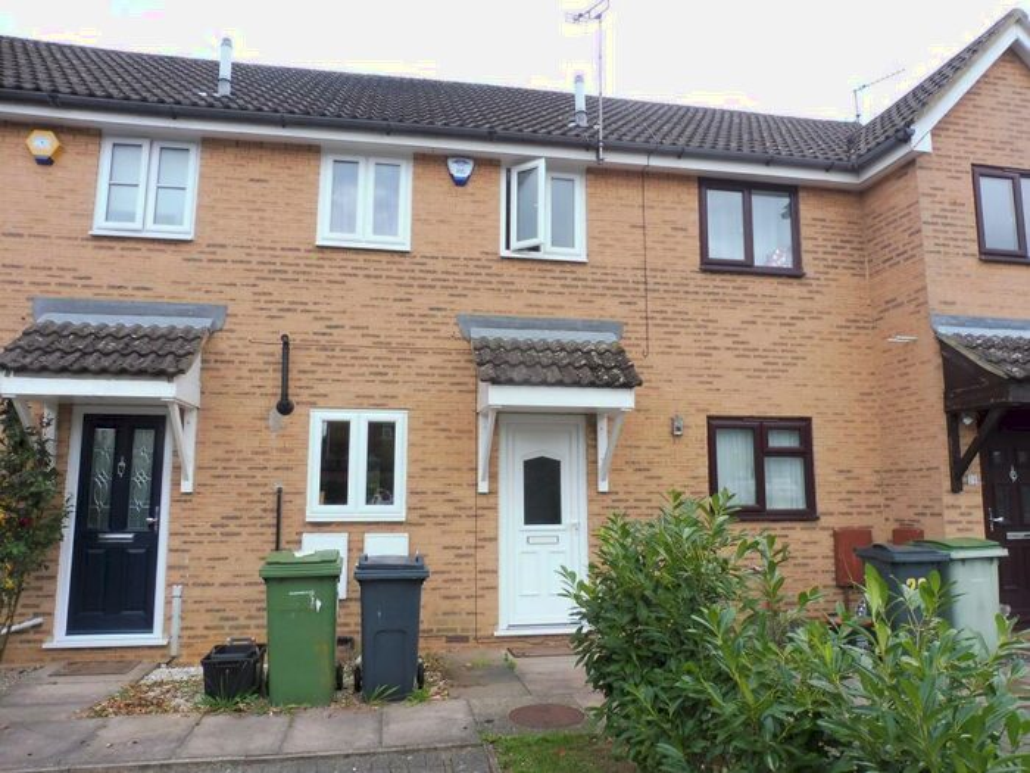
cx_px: 515
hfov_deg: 71.6
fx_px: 714
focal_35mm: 24
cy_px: 386
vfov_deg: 56.8
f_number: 4
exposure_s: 1/160
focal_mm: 4.3
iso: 100
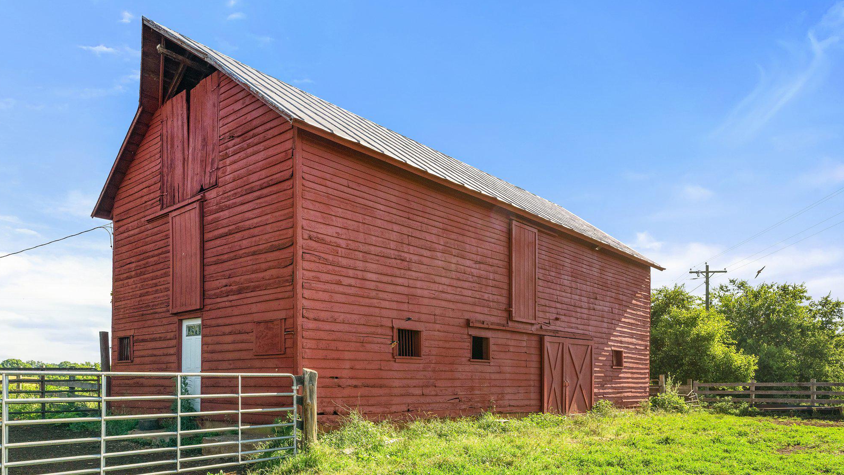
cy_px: 276
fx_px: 582
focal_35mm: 26
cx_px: 410
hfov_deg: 71.9
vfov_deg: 44.2
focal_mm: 24
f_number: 8
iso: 640
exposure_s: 1/800
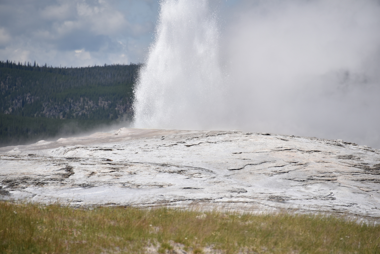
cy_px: 127
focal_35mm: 300
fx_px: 3167
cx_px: 190
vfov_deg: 4.6
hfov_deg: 6.9
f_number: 8
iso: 100
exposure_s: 1/640
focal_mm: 300
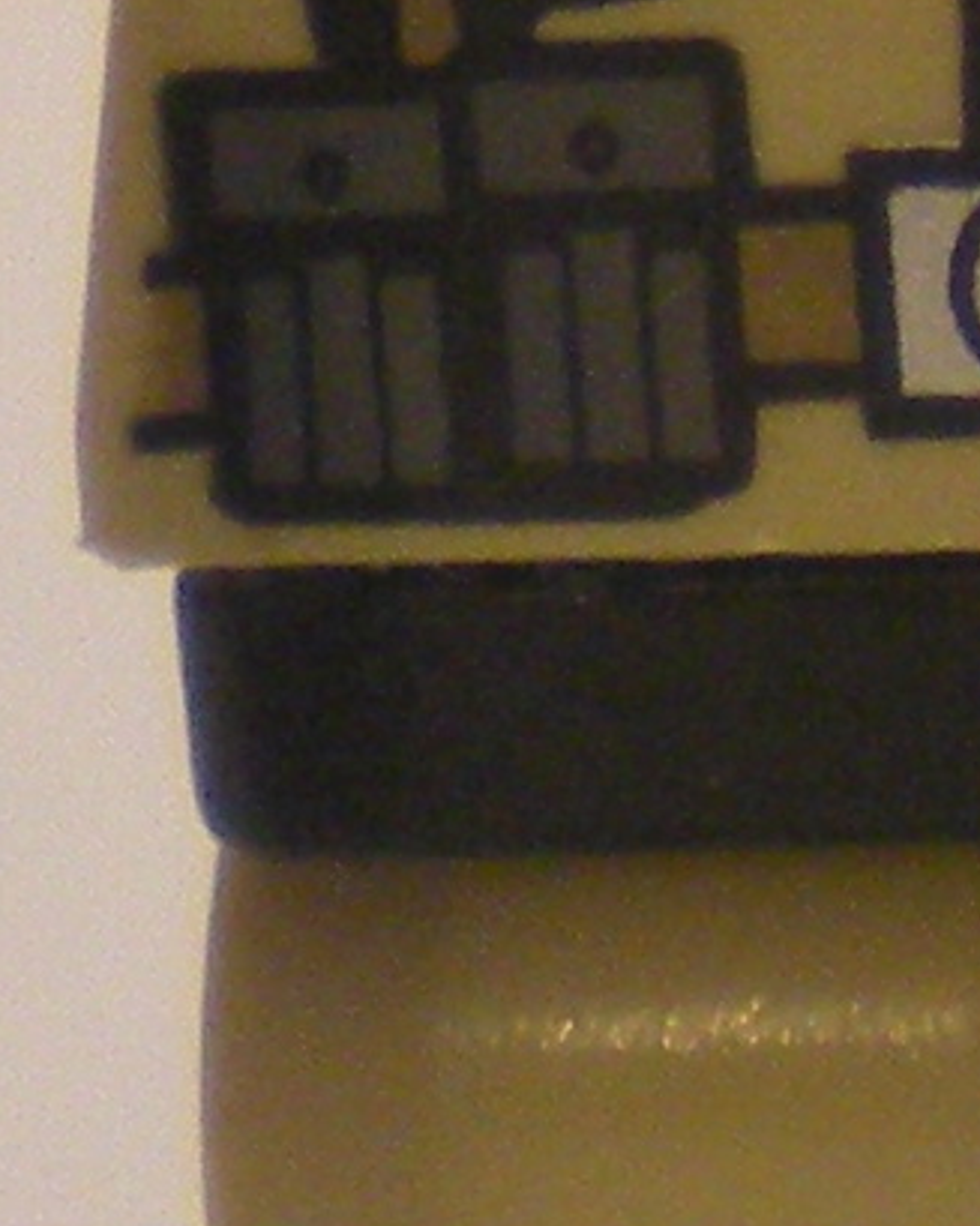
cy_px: -606
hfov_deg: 4.5
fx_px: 12440
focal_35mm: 343
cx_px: 593
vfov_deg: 5.6
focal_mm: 7.4
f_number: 3.5
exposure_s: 1/8
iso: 205
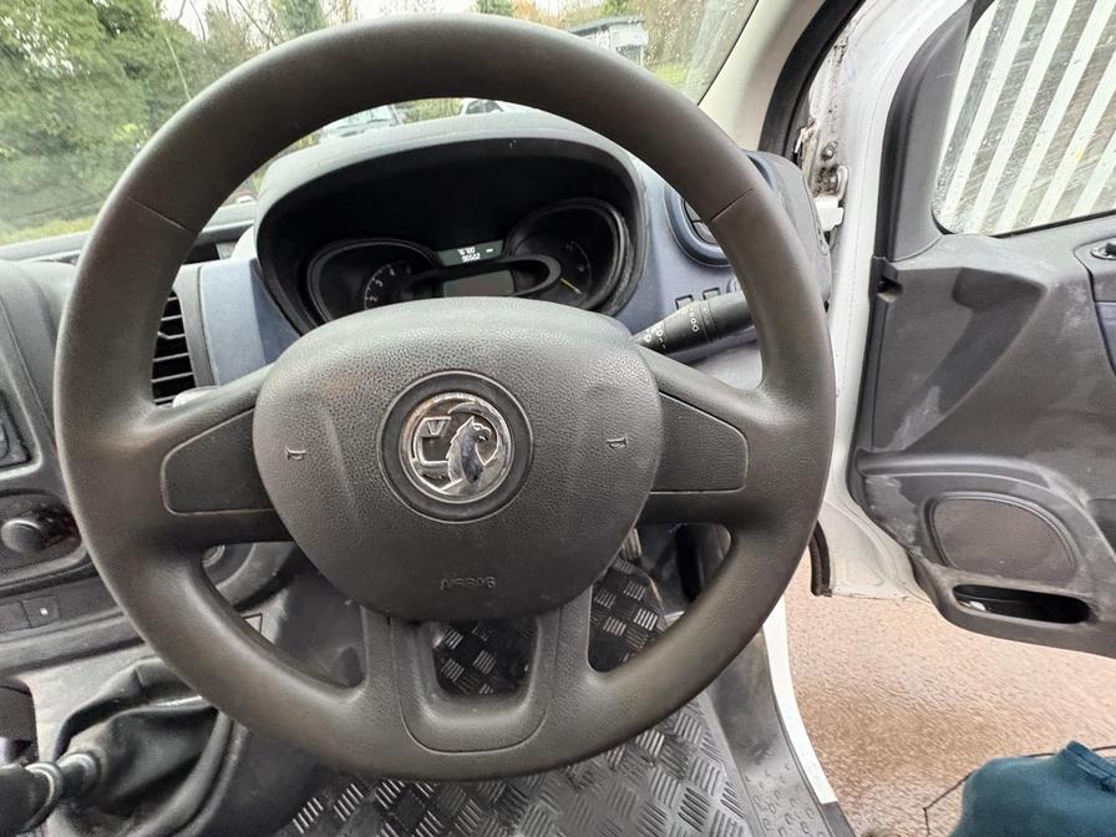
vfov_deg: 85.7
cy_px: 418
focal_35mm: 14
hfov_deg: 102.1
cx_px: 558
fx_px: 451
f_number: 2.2
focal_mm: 2.22
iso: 800
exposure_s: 1/60
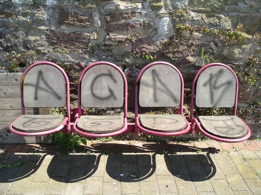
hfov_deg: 50.1
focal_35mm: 37
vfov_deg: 38.7
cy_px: 98
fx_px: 279
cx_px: 130
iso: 64
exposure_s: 1/250
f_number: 4
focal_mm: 7.8
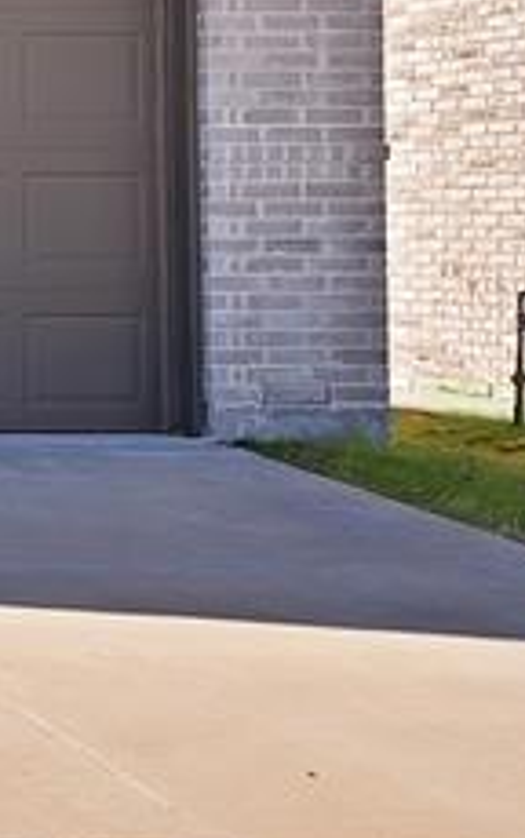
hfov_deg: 9.1
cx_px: -1174
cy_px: 211
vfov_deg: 19.0
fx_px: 2492
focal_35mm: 109
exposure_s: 1/200
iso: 640
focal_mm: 24
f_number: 9
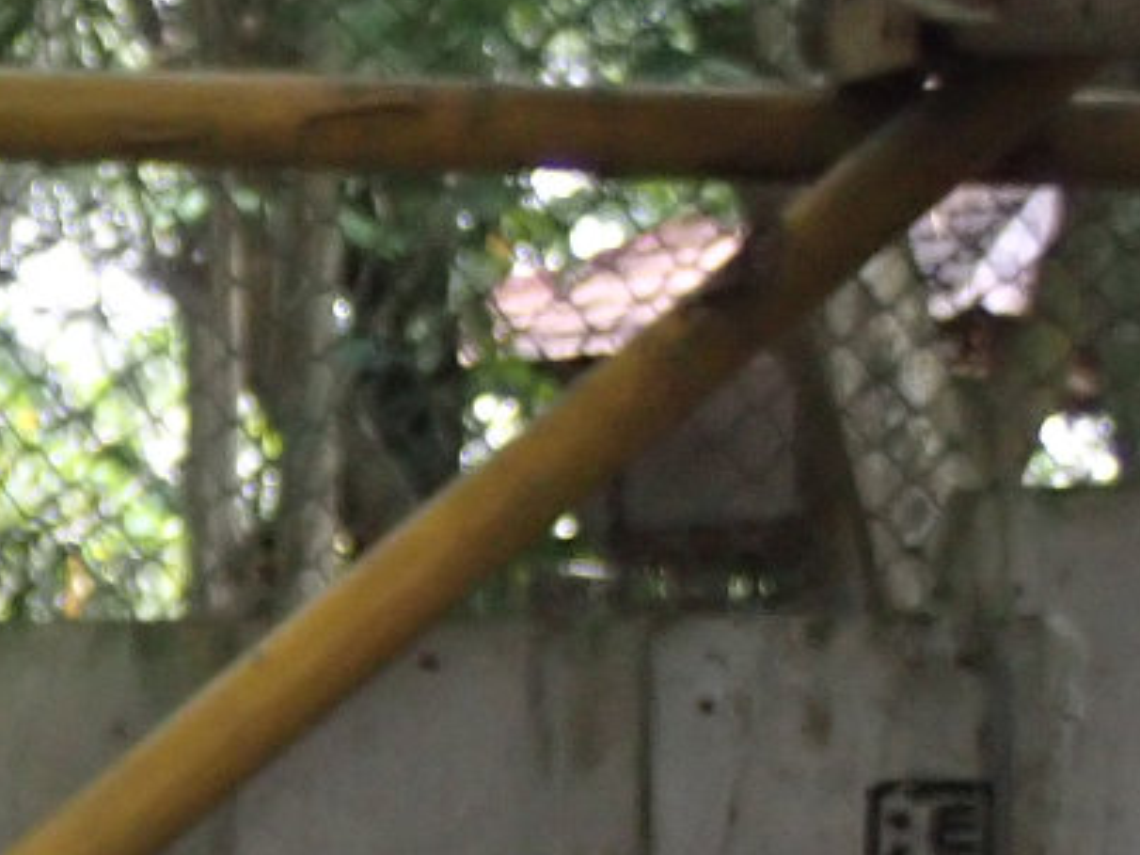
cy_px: 1490
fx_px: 6389
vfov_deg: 7.5
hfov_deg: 9.6
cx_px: -982
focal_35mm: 194
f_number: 3.2
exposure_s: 1/250
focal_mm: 8.99
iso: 500
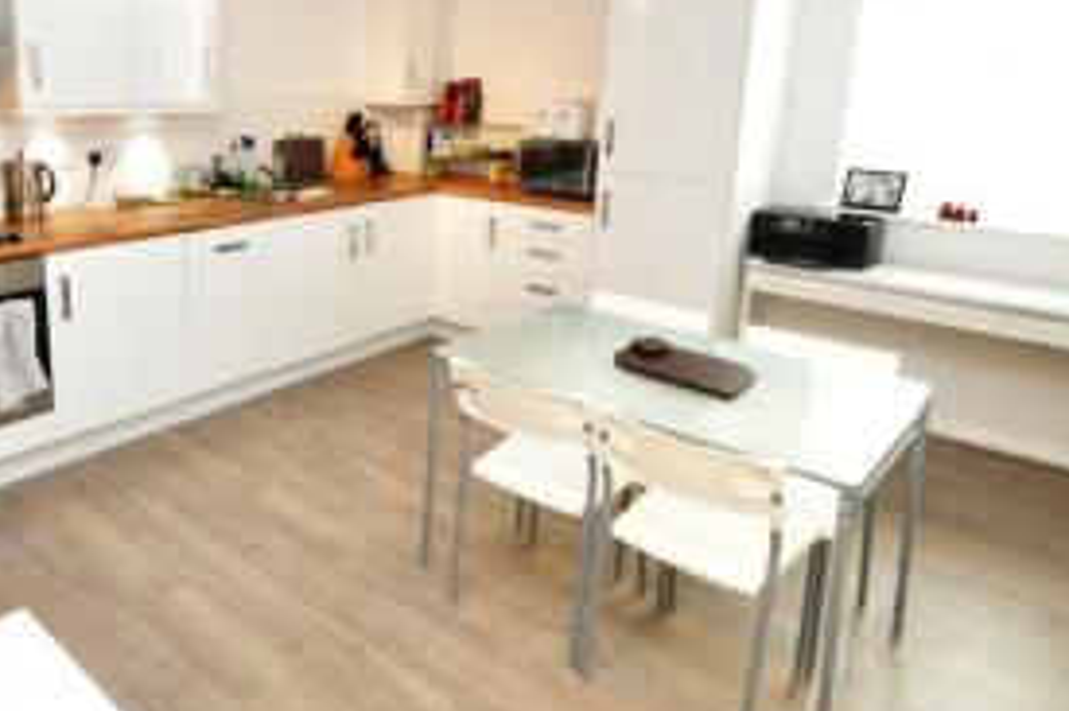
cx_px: 295
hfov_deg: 66.0
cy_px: 196
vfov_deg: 48.0
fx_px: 772
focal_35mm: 26
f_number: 4
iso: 800
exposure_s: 1/60
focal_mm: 10
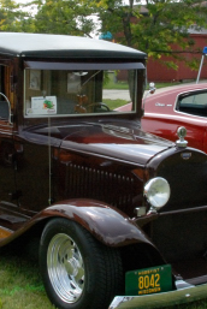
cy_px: 99
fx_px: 602
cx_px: 86
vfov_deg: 28.6
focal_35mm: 70
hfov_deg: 19.5
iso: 1000
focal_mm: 20
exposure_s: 1/160
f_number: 18
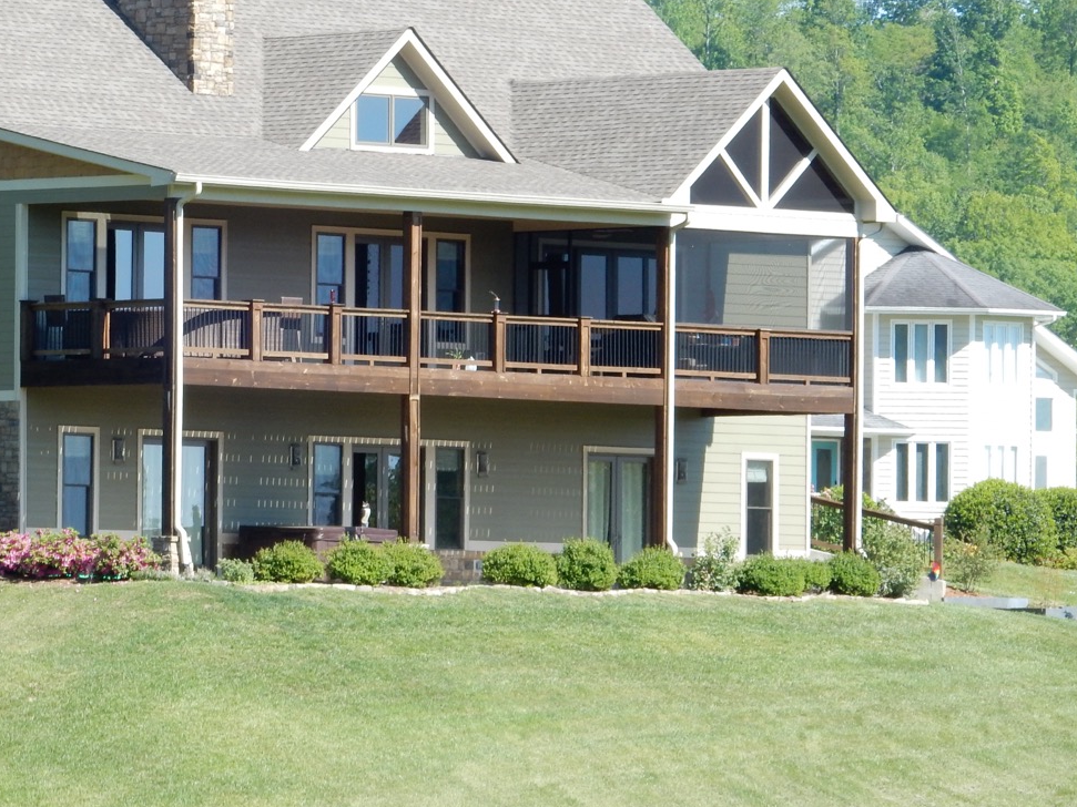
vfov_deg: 3.7
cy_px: 310
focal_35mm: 402
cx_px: 288
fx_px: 12506
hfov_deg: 4.9
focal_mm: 48.4
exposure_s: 1/200
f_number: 6.3
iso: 125
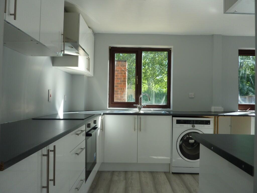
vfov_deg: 54.9
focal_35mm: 25
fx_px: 186
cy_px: 96
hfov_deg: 69.4
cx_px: 128
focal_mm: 4.1
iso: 80
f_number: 3.3
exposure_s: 1/100
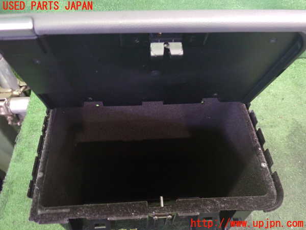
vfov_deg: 46.8
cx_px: 153
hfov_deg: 60.0
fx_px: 265
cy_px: 115
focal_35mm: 30
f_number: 2.3
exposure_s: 1/8
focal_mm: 5.4
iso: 800
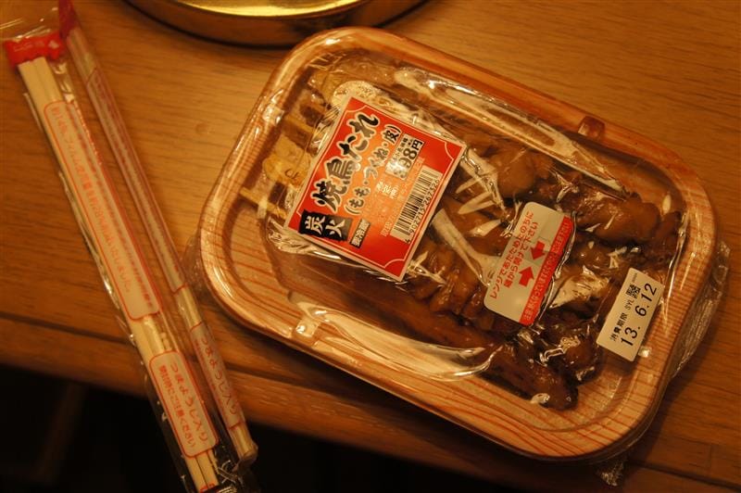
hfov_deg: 45.5
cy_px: 246
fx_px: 884
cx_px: 370
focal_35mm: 43
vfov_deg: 31.1
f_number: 4
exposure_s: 1/50
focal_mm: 29
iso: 400
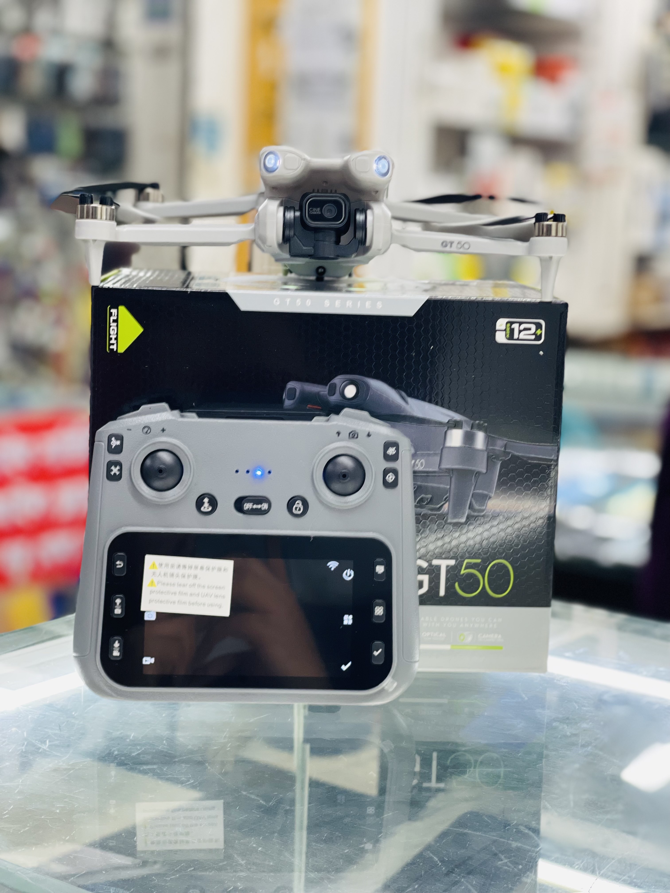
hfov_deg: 22.9
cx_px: 335
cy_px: 446
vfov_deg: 30.3
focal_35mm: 64
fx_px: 1652
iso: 125
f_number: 2.2
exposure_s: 1/100
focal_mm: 7.5
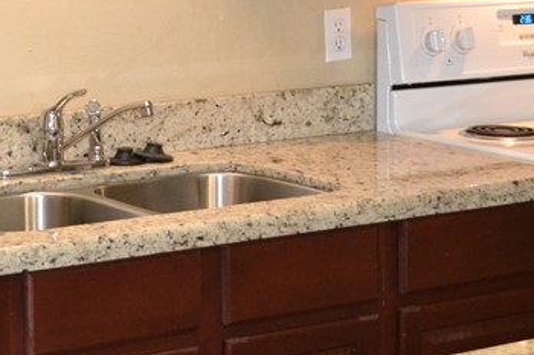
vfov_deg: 11.2
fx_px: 1794
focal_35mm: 121
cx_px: 73
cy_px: 20
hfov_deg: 16.7
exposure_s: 1/60
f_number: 4.2
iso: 2000
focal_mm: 26
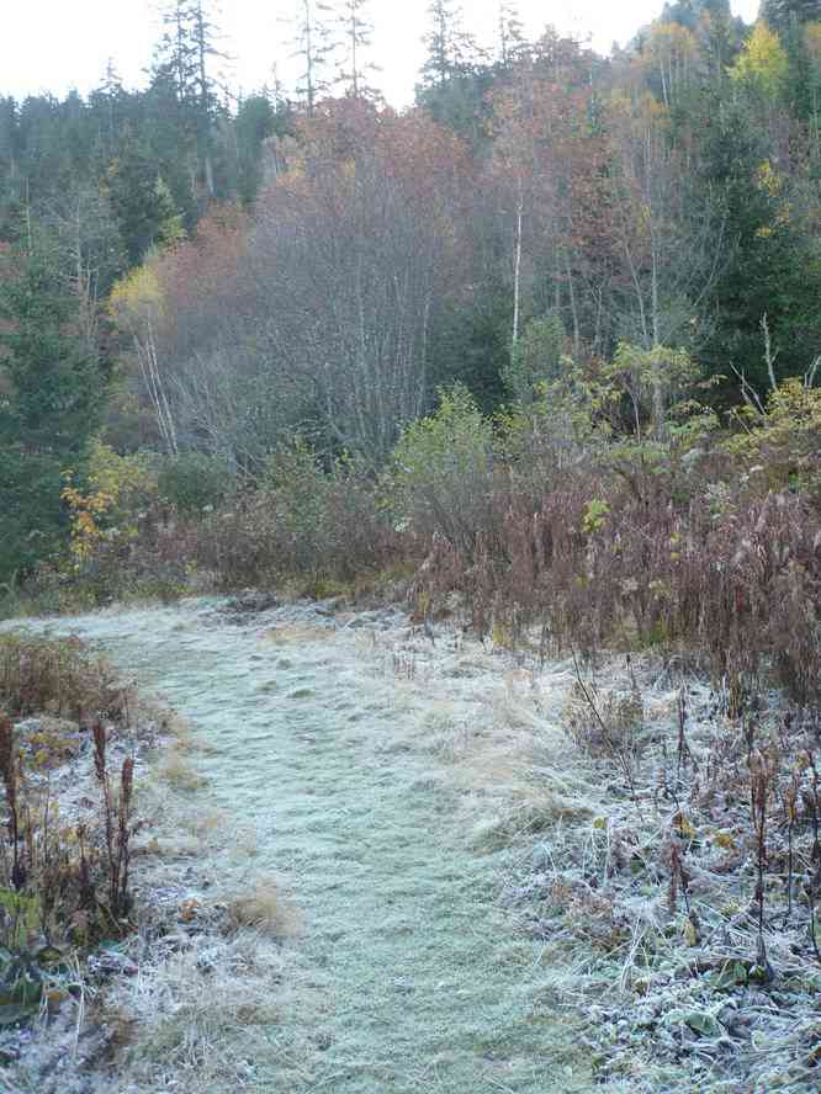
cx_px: 410
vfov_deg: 52.6
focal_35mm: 35
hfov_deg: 40.7
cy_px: 547
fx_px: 1107
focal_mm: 5.8
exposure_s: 1/50
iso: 100
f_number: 2.8
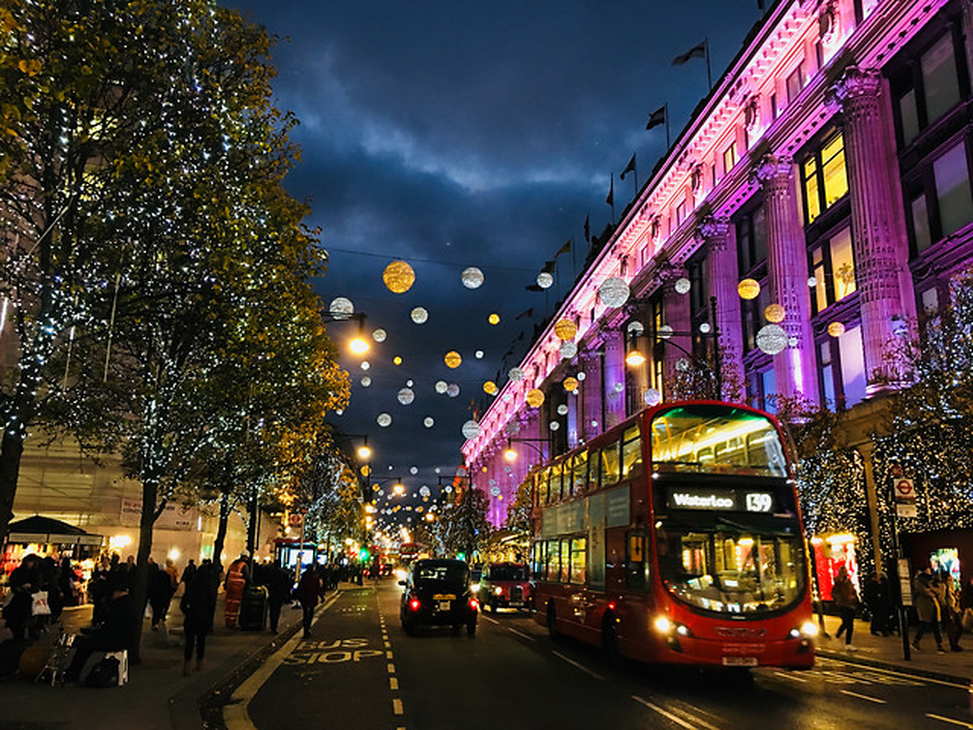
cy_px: 365
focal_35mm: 29
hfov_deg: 61.7
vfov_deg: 48.2
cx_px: 486
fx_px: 815
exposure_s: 1/10
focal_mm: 4.15
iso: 100
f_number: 2.2
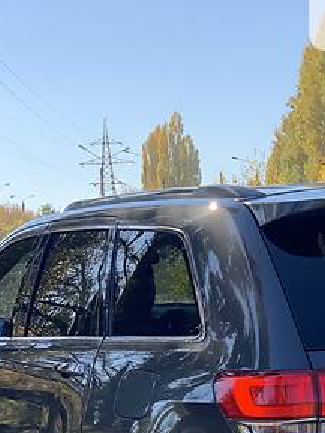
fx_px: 1351
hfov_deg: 13.7
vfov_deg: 17.8
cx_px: 210
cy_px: 418
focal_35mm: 108
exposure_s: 1/274
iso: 16
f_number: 2.4
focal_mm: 6
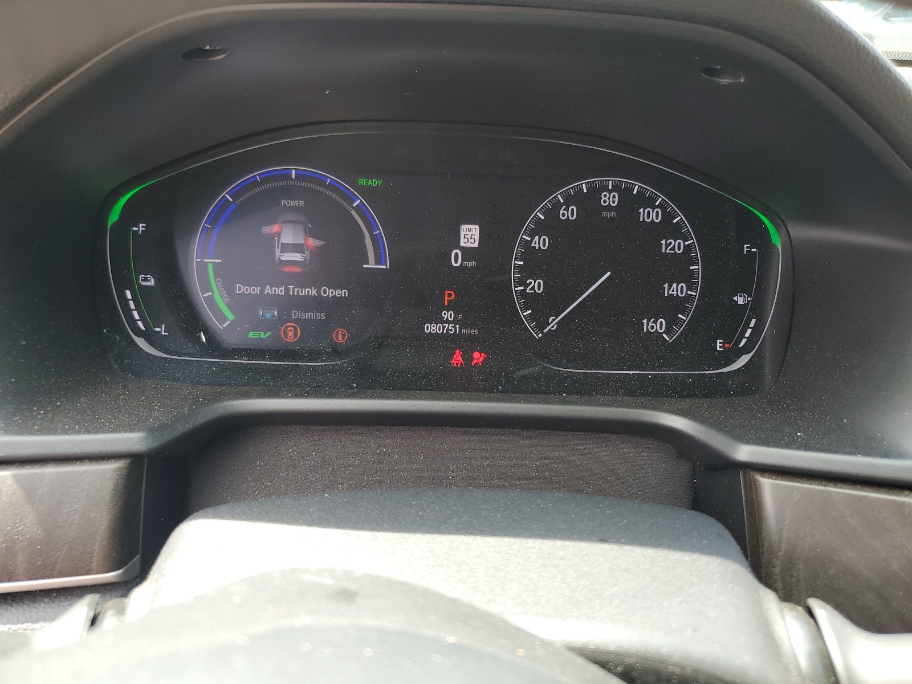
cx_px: 456
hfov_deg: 67.3
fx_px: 685
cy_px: 342
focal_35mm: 26
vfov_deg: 53.1
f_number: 1.5
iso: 50
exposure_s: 1/128
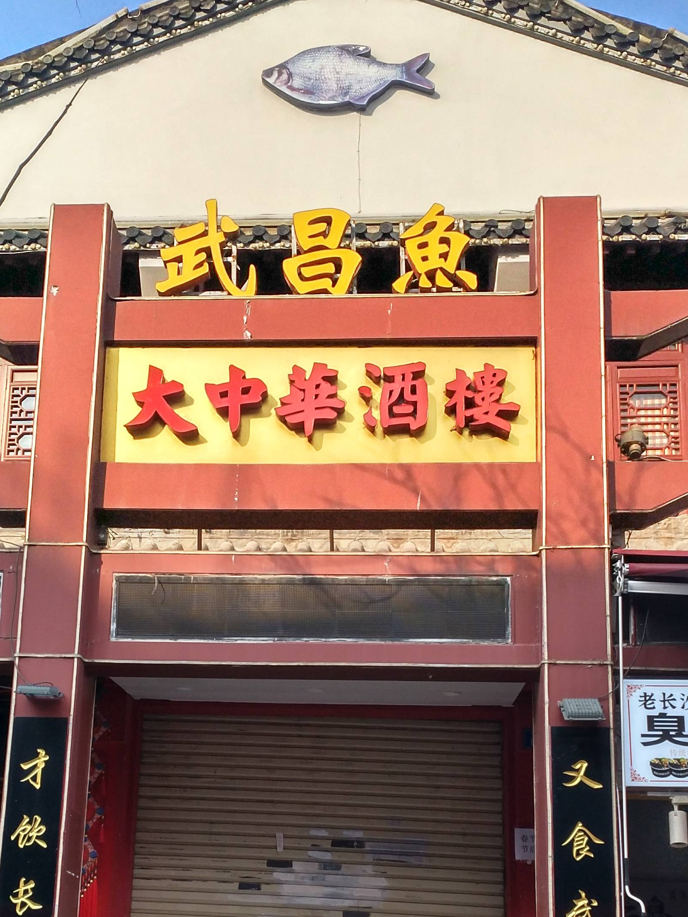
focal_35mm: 52
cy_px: 684
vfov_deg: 36.0
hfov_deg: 28.0
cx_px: 272
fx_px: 1378
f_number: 2.2
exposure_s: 1/476
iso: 100
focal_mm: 4.73
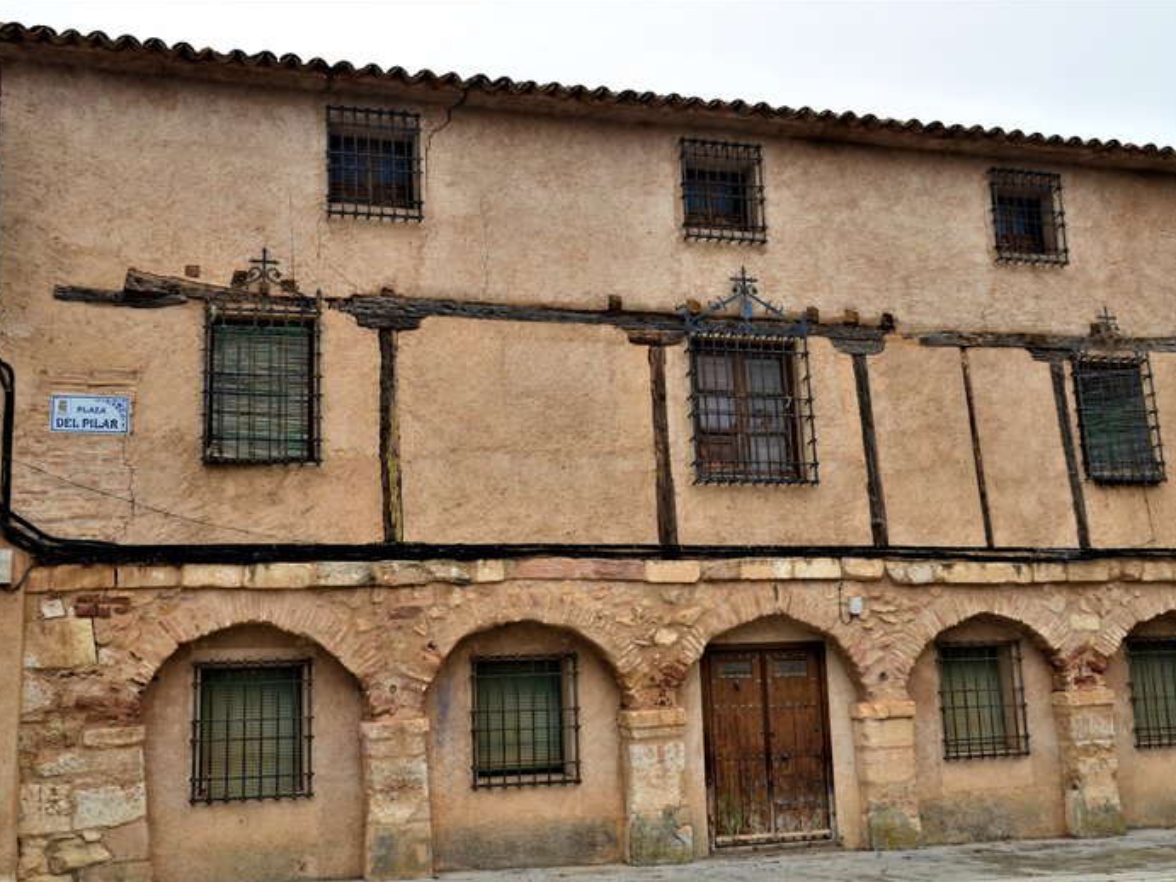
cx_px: 643
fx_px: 1359
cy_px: 448
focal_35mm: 40
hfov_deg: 46.7
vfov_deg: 35.9
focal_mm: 24
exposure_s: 1/80
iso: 320
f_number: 8
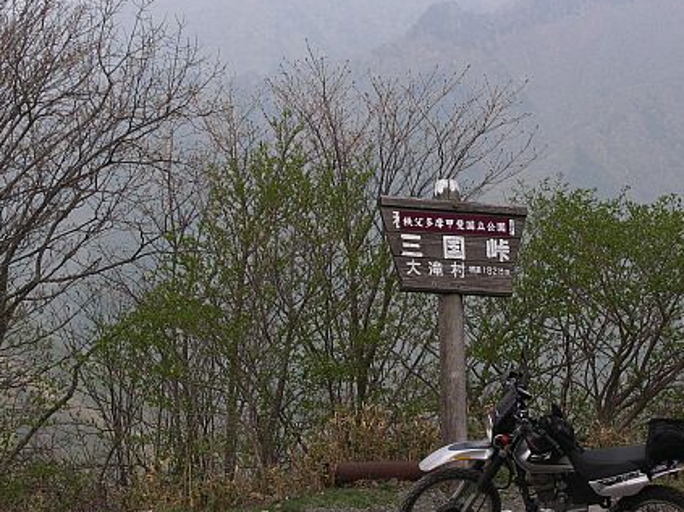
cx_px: 406
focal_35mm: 103
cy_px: 215
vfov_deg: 14.4
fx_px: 2035
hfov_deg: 19.1
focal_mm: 17.6
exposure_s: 1/200
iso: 50
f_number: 4.5
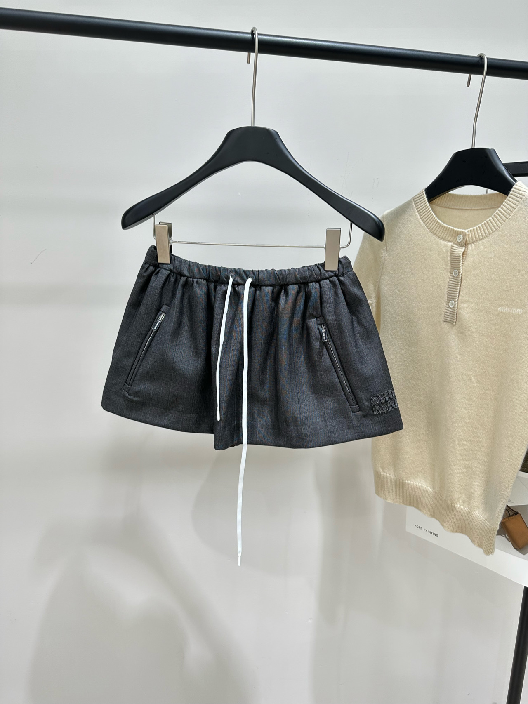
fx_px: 488
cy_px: 352
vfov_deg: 71.6
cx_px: 264
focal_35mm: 24
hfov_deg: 56.8
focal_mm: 6.86
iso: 100
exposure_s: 1/100
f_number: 1.78
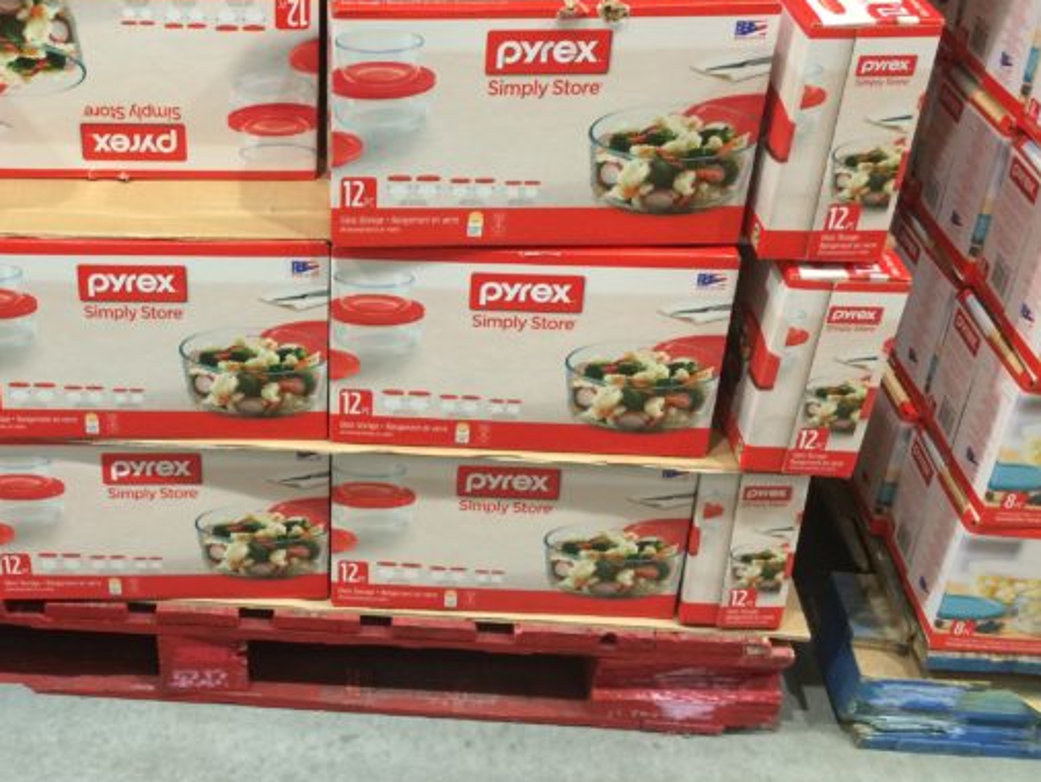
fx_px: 1324
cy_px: 214
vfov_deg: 32.4
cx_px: 261
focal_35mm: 44
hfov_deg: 41.7
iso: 160
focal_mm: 4.15
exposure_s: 1/33
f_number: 2.2
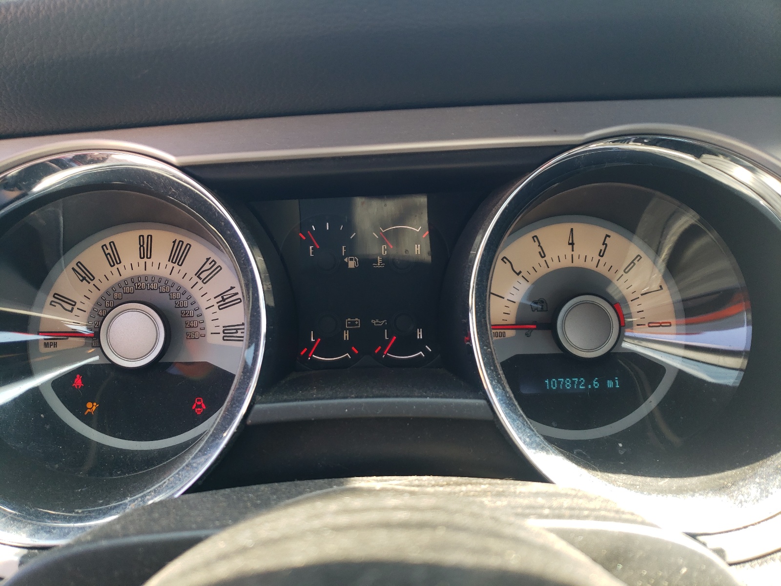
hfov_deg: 67.3
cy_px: 293
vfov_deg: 53.1
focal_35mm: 26
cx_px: 390
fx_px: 587
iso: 50
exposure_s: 1/130
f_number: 1.5
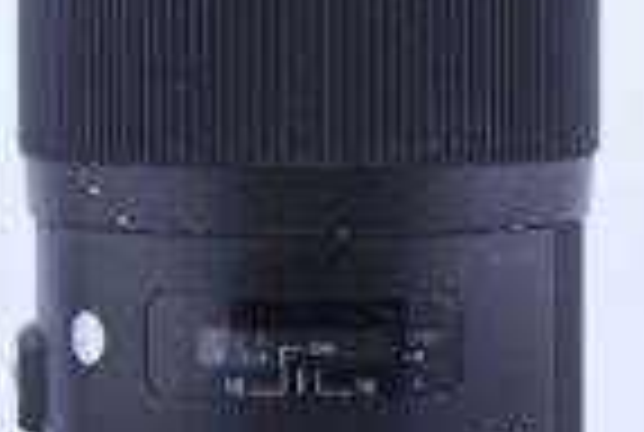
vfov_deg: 9.0
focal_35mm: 153
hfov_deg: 13.4
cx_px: 315
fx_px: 2743
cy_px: 88
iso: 640
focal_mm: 34
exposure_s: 1/160
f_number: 11
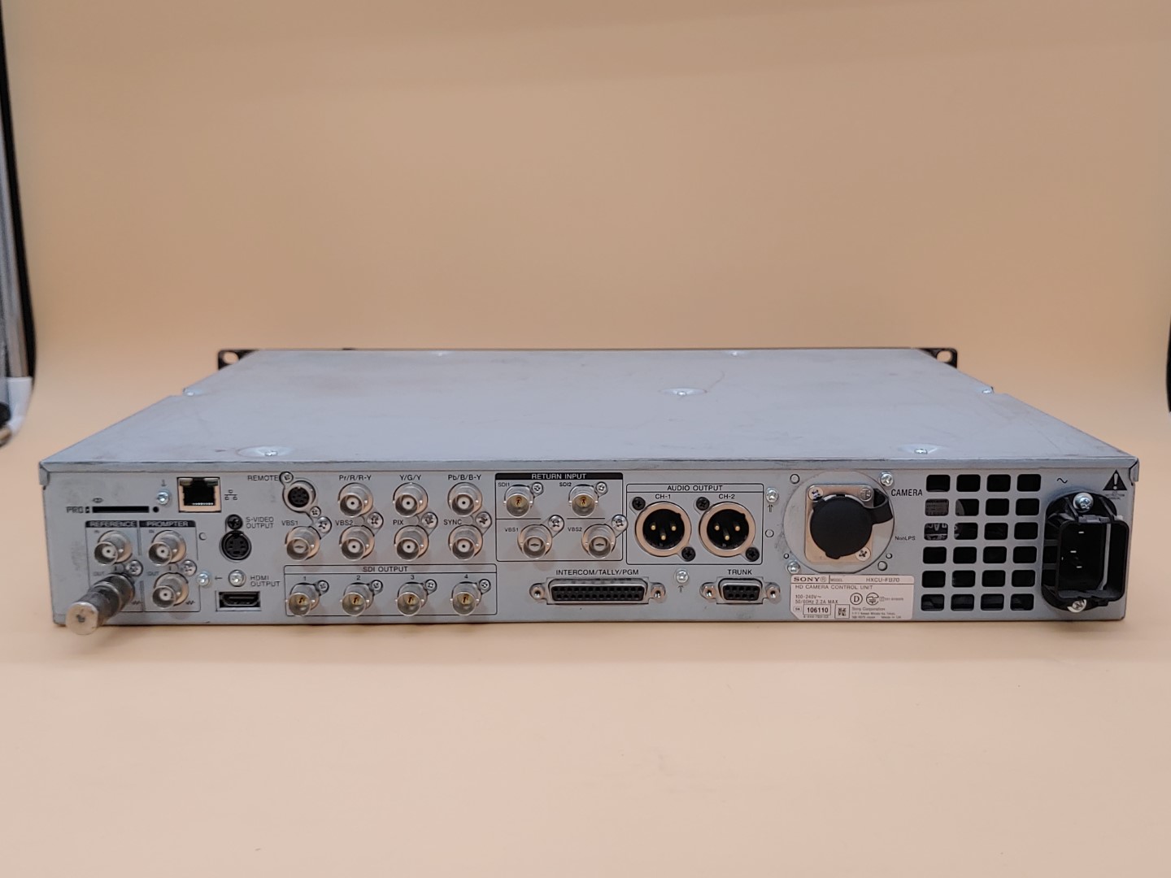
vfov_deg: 36.8
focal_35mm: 39
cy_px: 439
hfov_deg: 47.9
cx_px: 586
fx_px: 1319
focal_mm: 4.36
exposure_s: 1/62
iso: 50
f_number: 1.8
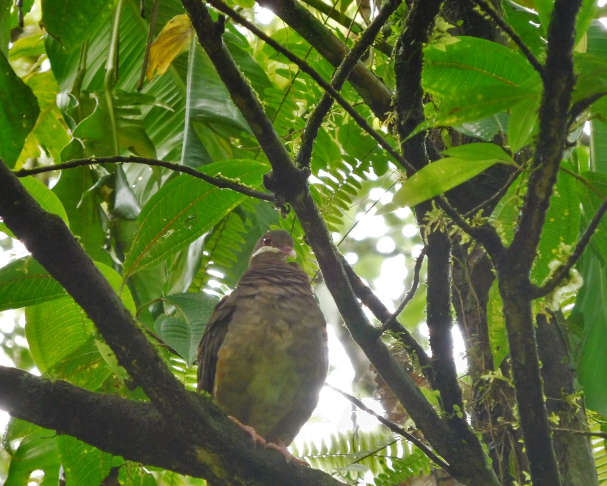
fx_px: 7311
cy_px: 270
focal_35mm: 407
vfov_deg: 3.8
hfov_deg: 4.8
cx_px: 288
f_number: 6
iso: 800
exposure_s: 1/25
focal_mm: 62.4
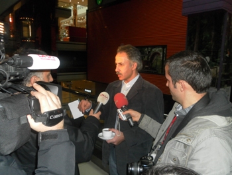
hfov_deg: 63.4
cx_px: 116
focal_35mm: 28
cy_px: 88
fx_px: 188
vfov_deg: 49.8
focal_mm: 4.9
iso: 200
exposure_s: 1/50
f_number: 3.2
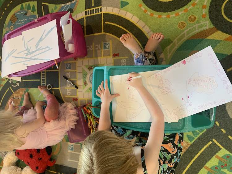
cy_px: 87
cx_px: 116
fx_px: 174
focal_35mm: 26
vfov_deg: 53.1
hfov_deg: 67.3
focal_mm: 4.25
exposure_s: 1/60
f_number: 1.8
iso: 125
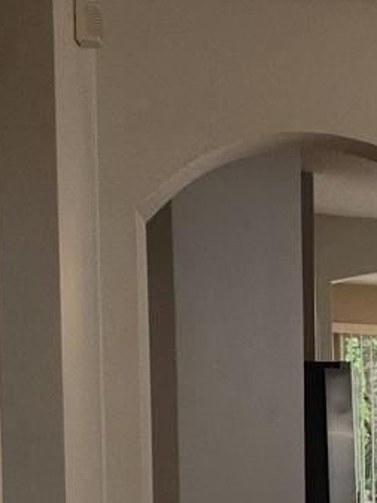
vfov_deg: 17.5
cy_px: 551
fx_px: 1585
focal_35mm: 109
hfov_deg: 10.6
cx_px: 1042
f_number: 1.8
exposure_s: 1/60
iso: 32
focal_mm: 5.4
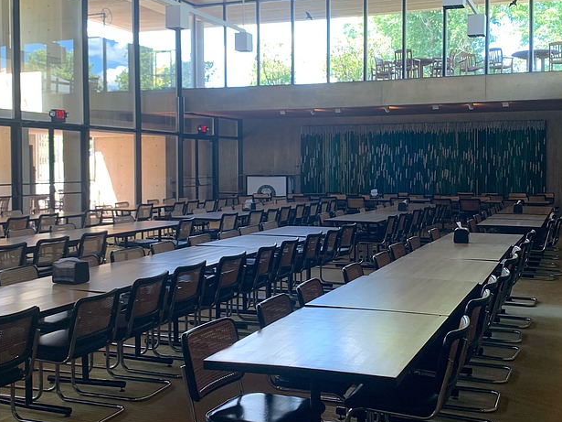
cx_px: 289
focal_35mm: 44
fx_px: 714
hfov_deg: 42.9
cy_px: 190
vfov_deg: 32.8
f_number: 1.8
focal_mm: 4.25
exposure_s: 1/120
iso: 80
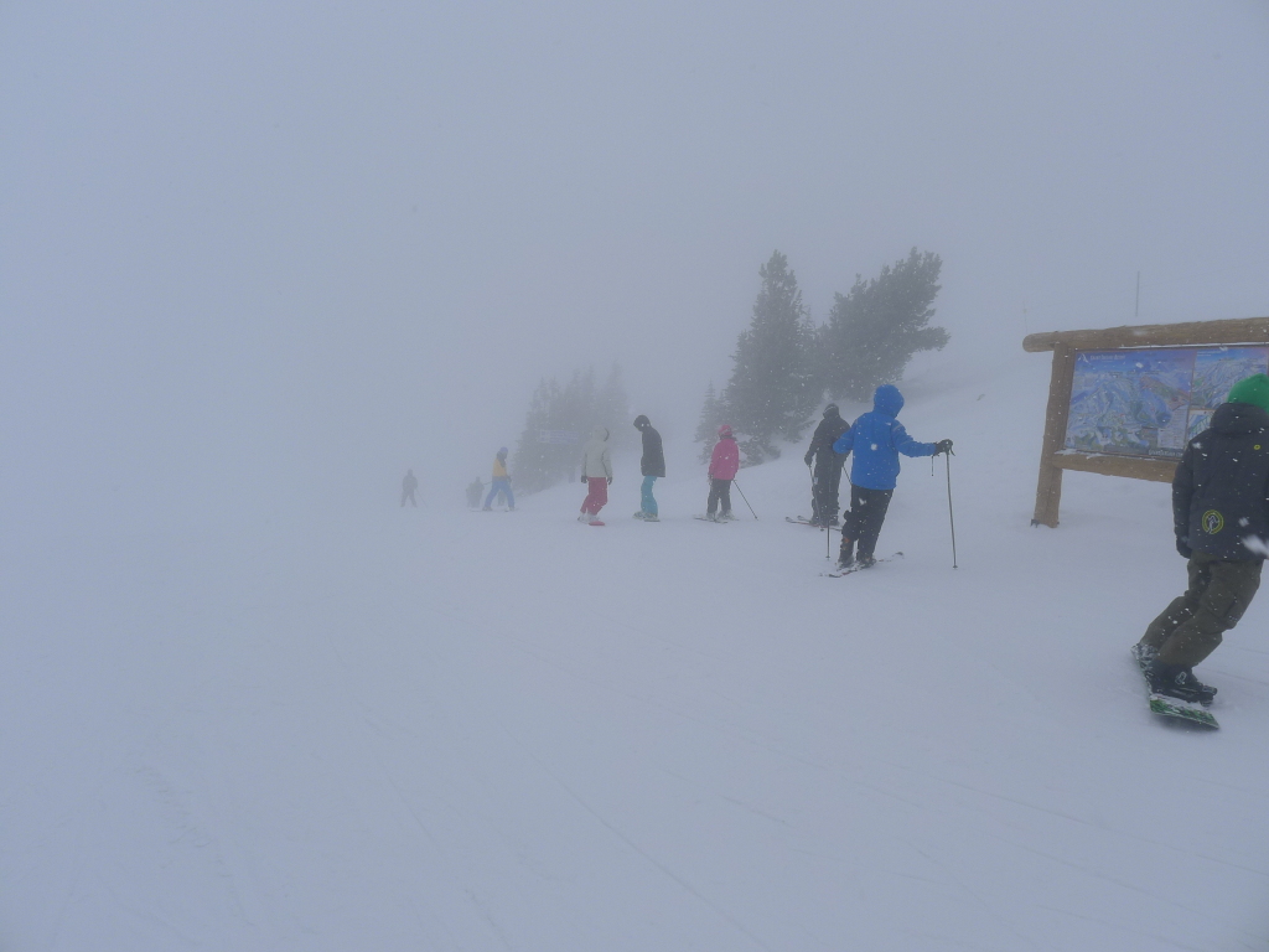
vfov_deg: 56.8
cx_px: 634
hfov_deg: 71.6
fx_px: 880
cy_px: 476
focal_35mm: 24
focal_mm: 5.1
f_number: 4.5
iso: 80
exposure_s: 1/800
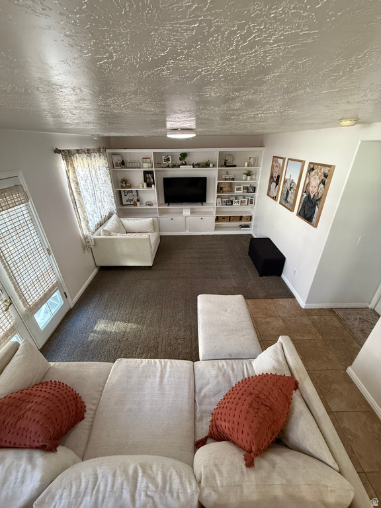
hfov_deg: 85.7
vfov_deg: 102.1
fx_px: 205
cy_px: 254
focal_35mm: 14
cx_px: 190
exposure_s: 1/60
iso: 500
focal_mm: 2.22
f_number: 2.2
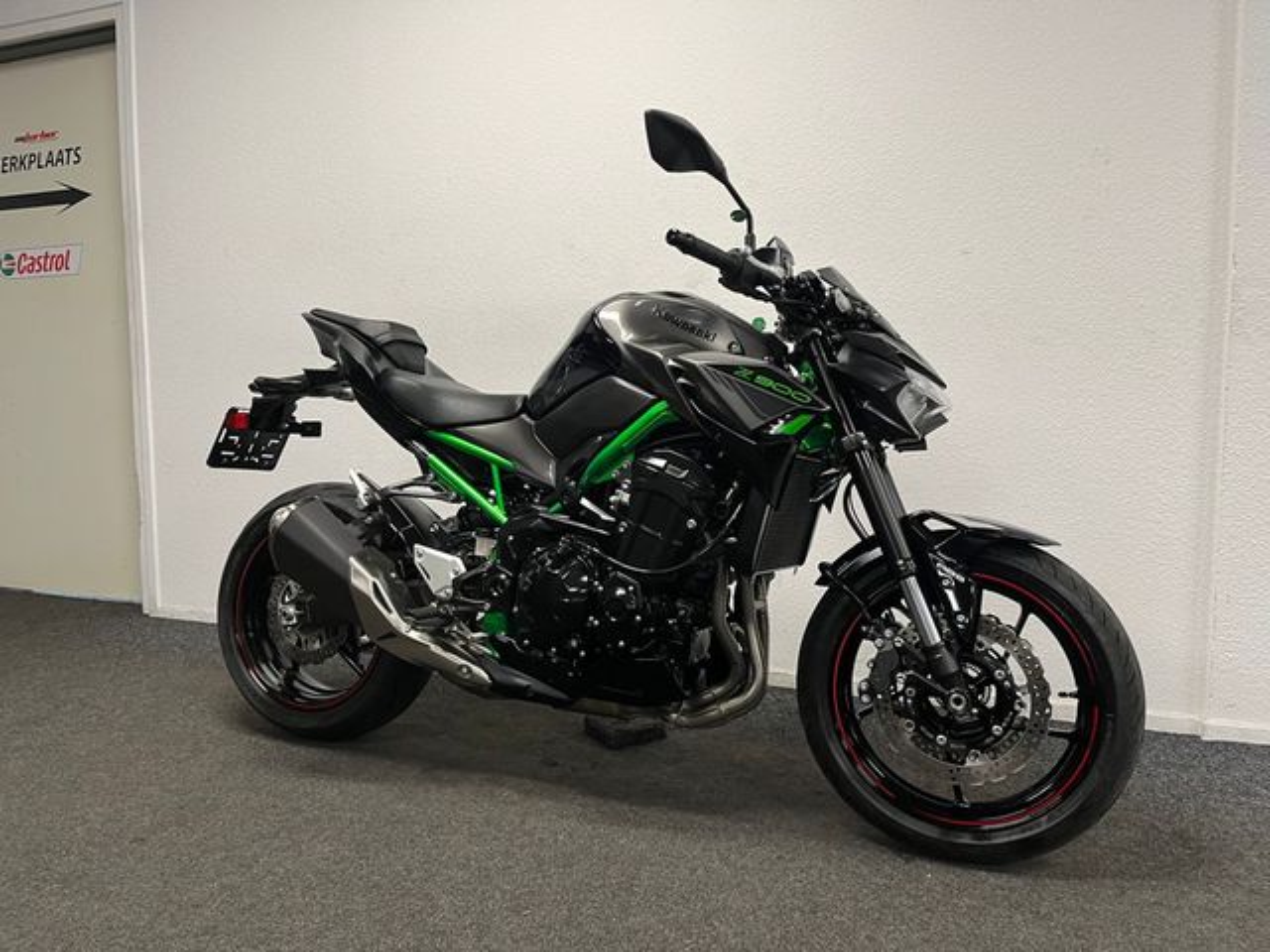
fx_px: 954
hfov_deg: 67.3
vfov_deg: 53.1
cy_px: 476
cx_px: 635
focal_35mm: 26
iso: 80
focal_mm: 5.1
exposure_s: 1/50
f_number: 1.6
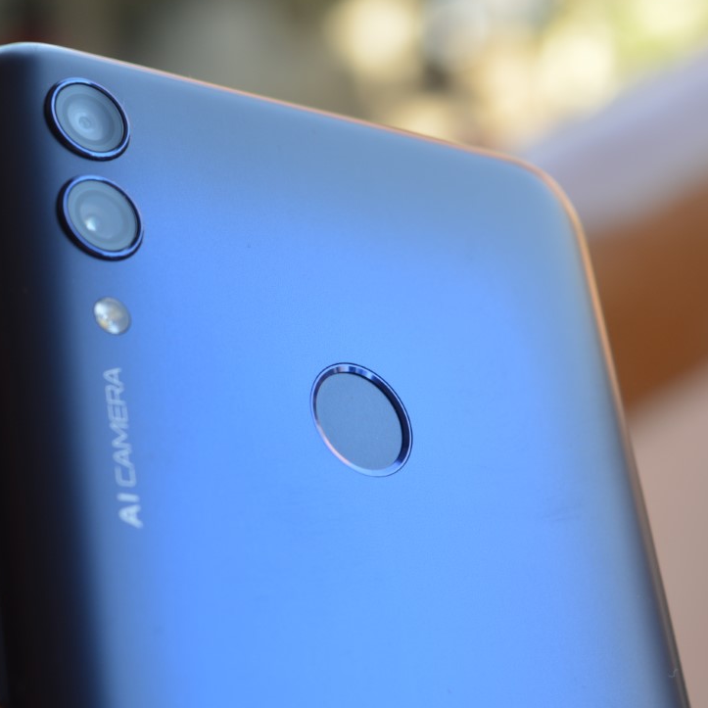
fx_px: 2584
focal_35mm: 112
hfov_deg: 15.6
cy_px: 349
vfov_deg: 15.6
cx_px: 276
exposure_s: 1/60
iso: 250
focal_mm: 55
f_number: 8
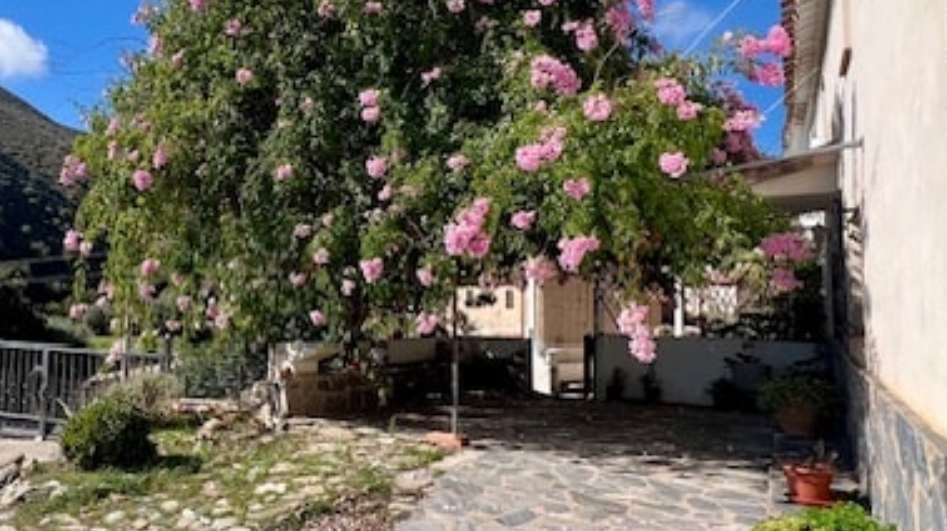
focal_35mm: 24
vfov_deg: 47.6
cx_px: 263
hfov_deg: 72.2
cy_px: 245
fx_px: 602
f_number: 1.8
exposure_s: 1/874
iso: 32
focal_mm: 1.57
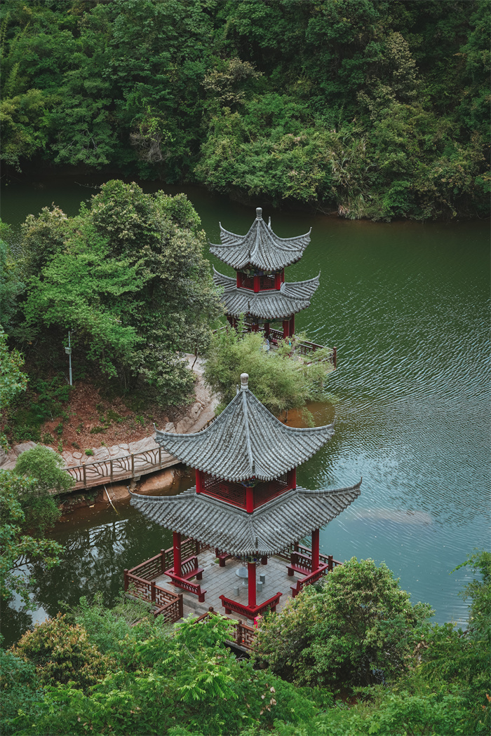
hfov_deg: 17.7
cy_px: 368
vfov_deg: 26.3
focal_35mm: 77
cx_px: 246
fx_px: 1575
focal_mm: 77
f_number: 6.3
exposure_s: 1/160
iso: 100
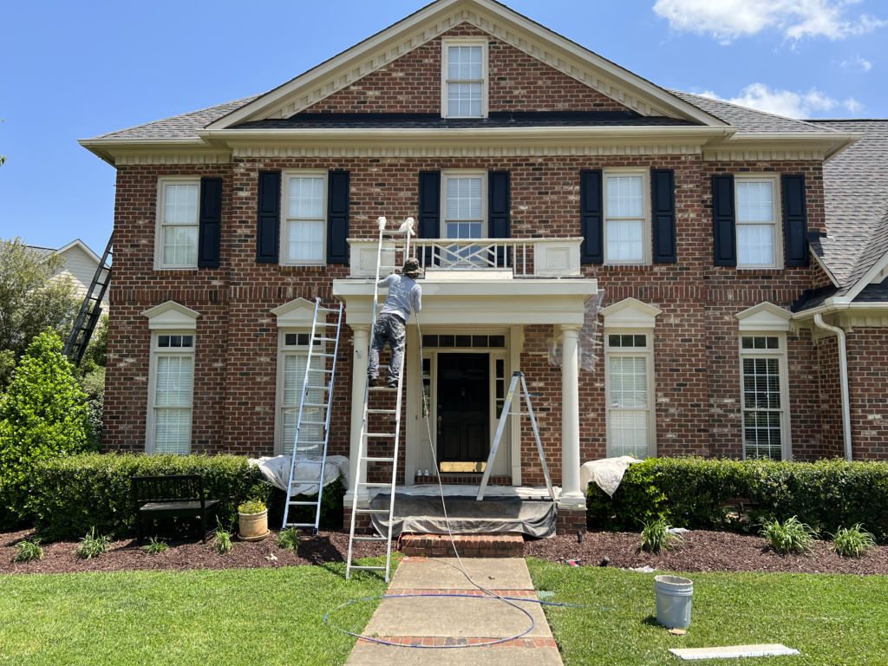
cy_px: 333
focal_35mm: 26
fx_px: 667
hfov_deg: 67.3
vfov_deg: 53.1
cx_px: 444
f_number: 1.5
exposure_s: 1/2165
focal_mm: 5.7
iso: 50
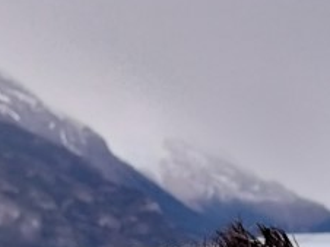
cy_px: 450
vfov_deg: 11.6
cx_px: 546
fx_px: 1124
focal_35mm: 118
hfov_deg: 15.0
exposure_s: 1/1633
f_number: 2
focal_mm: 3.89
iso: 40
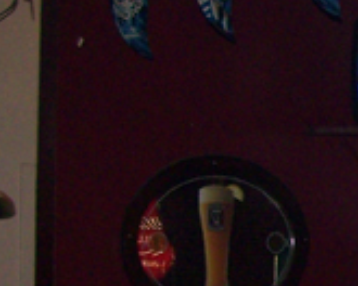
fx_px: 1907
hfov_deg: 10.1
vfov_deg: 8.5
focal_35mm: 180
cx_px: 675
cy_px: 288
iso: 160
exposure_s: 1/60
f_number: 2.8
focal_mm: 6.3
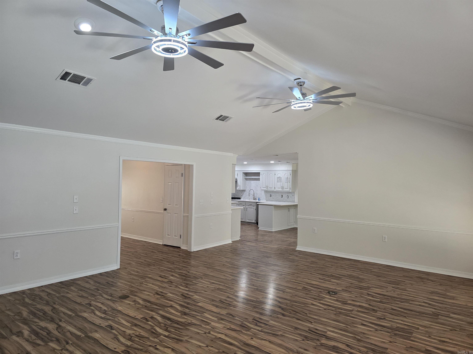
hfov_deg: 73.9
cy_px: 177
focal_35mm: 23
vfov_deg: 58.9
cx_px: 236
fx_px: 314
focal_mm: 6.3
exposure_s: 1/120
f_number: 1.7
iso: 200
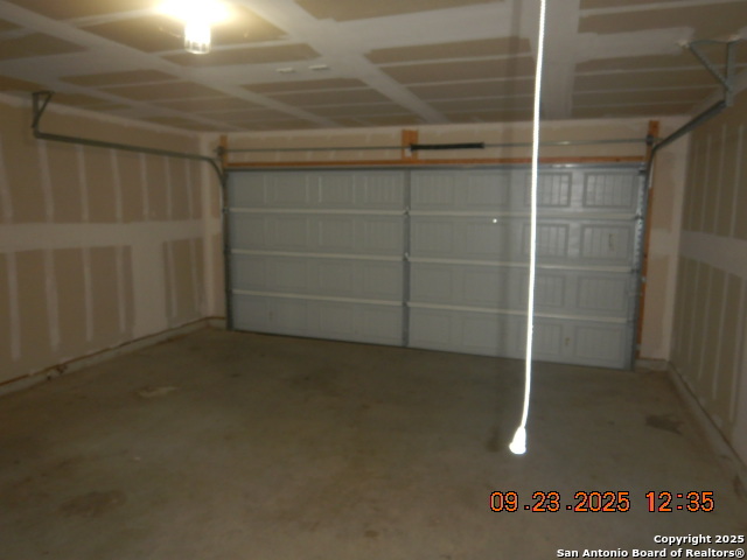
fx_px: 518
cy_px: 280
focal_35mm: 24
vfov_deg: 56.8
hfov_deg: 71.6
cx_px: 374
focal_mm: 4.3
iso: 200
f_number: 2.8
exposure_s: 1/30
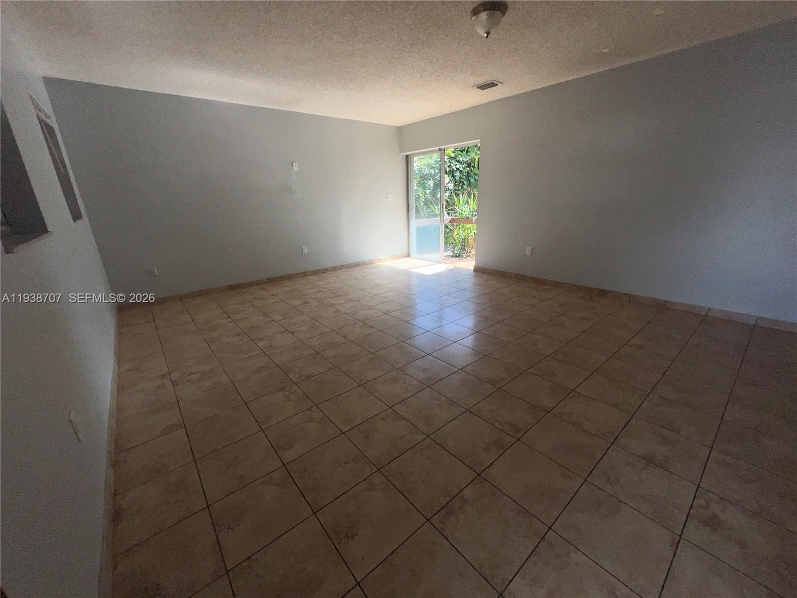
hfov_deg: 106.2
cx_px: 398
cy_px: 299
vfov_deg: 89.9
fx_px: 299
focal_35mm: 13
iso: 25
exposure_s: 1/561
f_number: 1.8
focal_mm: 1.57
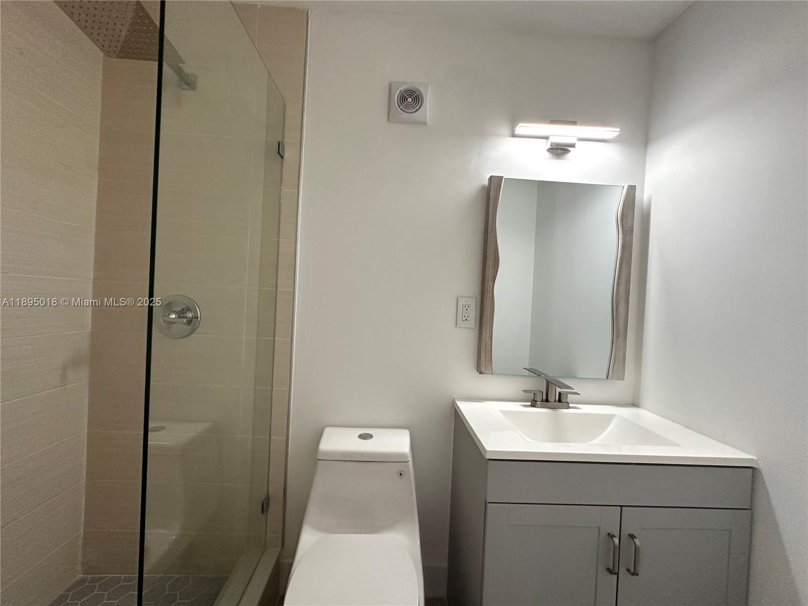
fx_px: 327
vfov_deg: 85.7
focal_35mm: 14
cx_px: 404
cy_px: 303
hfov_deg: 102.1
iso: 250
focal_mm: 2.22
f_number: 2.2
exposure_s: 1/120
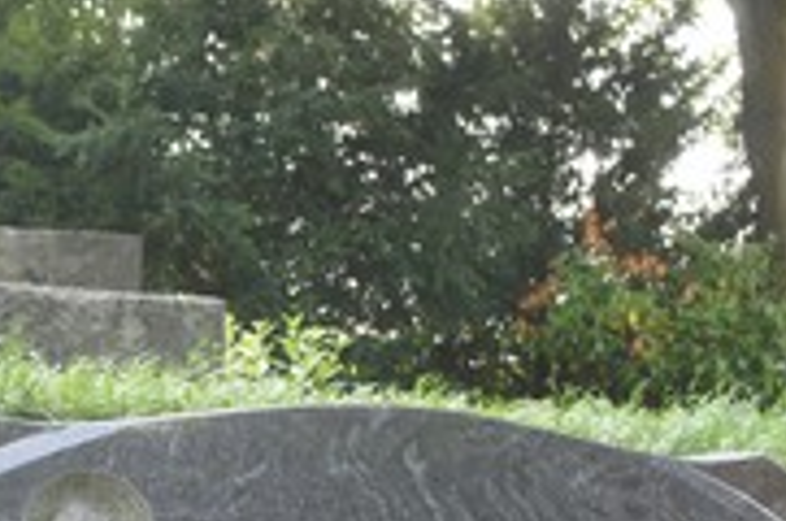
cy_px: 656
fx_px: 1831
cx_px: 278
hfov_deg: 24.1
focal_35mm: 84
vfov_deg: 15.5
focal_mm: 22
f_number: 4.5
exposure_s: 1/100
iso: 400
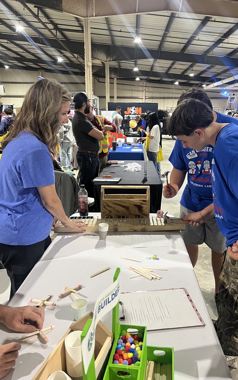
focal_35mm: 28
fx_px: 291
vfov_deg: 66.5
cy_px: 190
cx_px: 135
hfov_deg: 44.4
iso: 200
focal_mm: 5.7
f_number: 1.5
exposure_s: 1/60
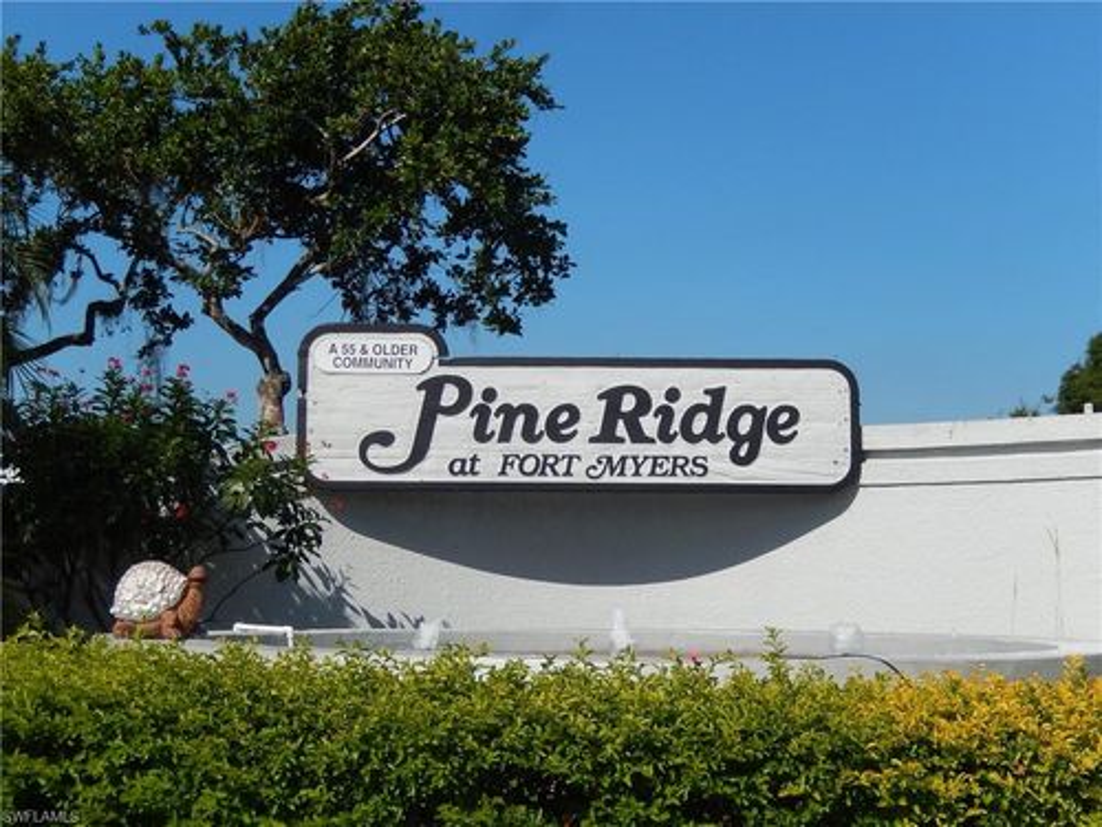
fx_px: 1846
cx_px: 551
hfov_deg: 33.2
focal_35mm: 58
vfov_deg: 25.2
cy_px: 414
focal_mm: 10.4
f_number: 4.6
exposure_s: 1/1250
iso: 125
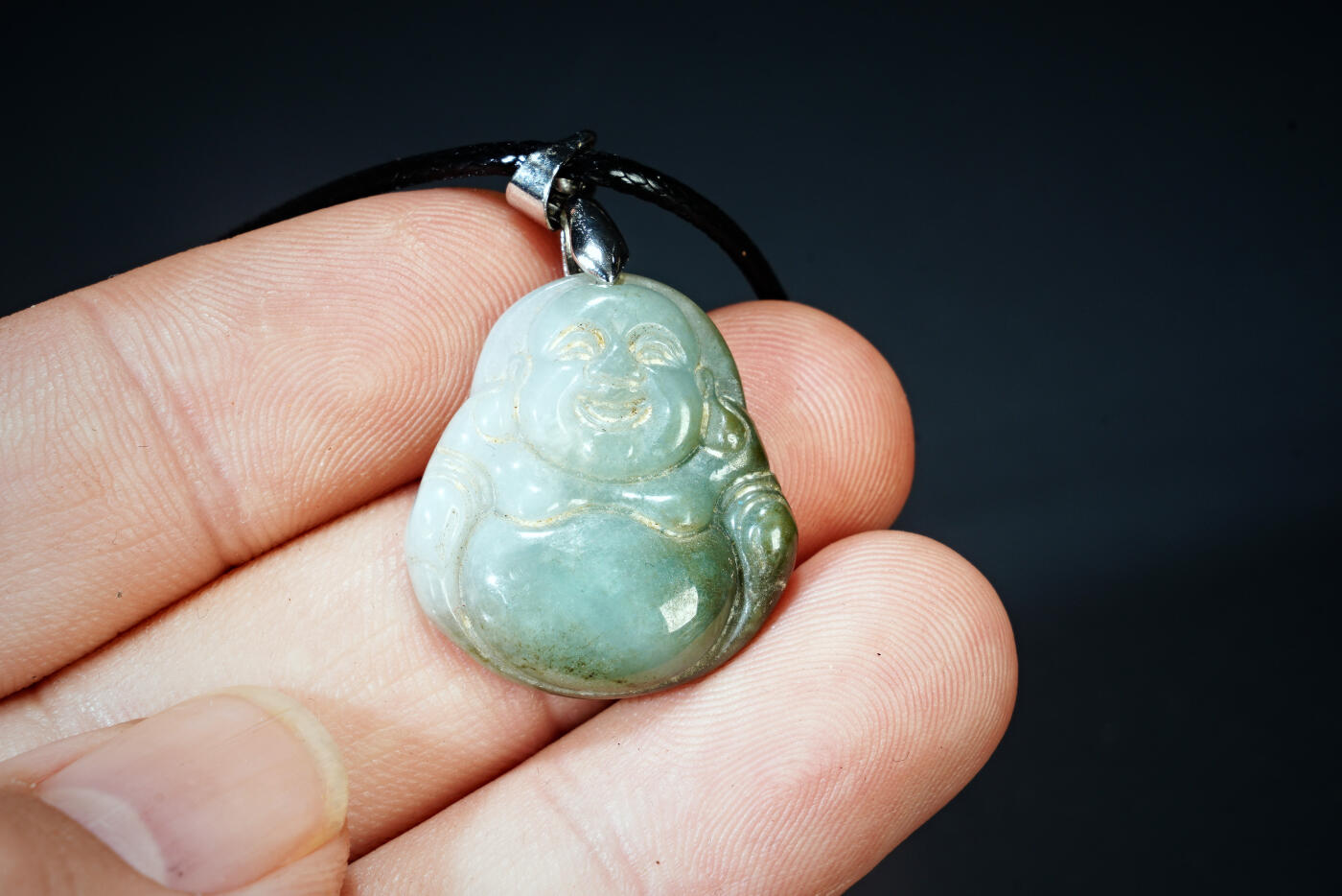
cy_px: 448
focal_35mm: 157
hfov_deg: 13.1
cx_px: 671
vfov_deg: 8.7
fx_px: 5853
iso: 100
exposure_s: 1/160
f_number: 18
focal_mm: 105
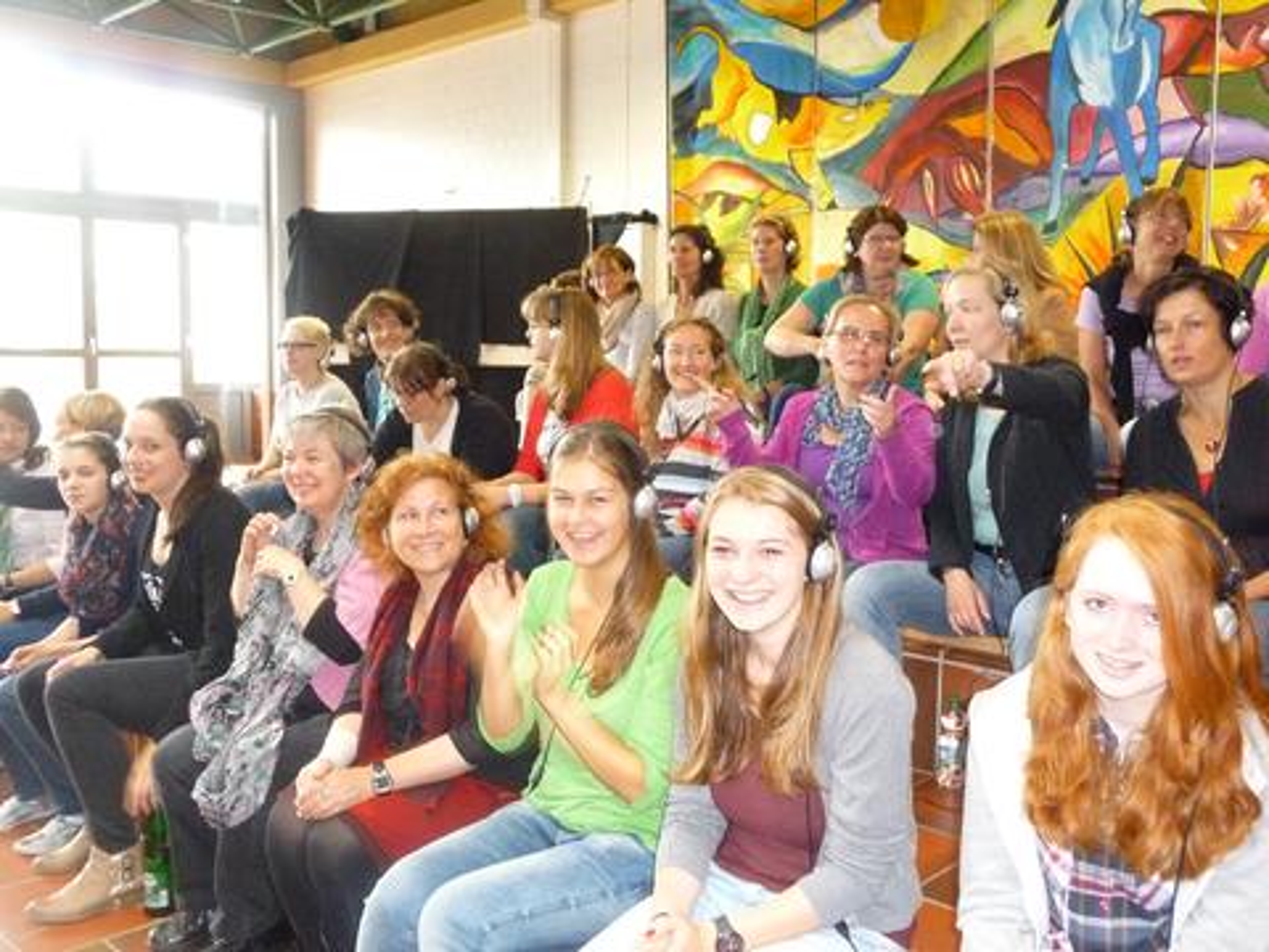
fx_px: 1210
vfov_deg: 42.9
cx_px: 634
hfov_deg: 55.4
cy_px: 476
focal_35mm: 33
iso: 640
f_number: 3.4
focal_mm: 5
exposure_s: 1/30
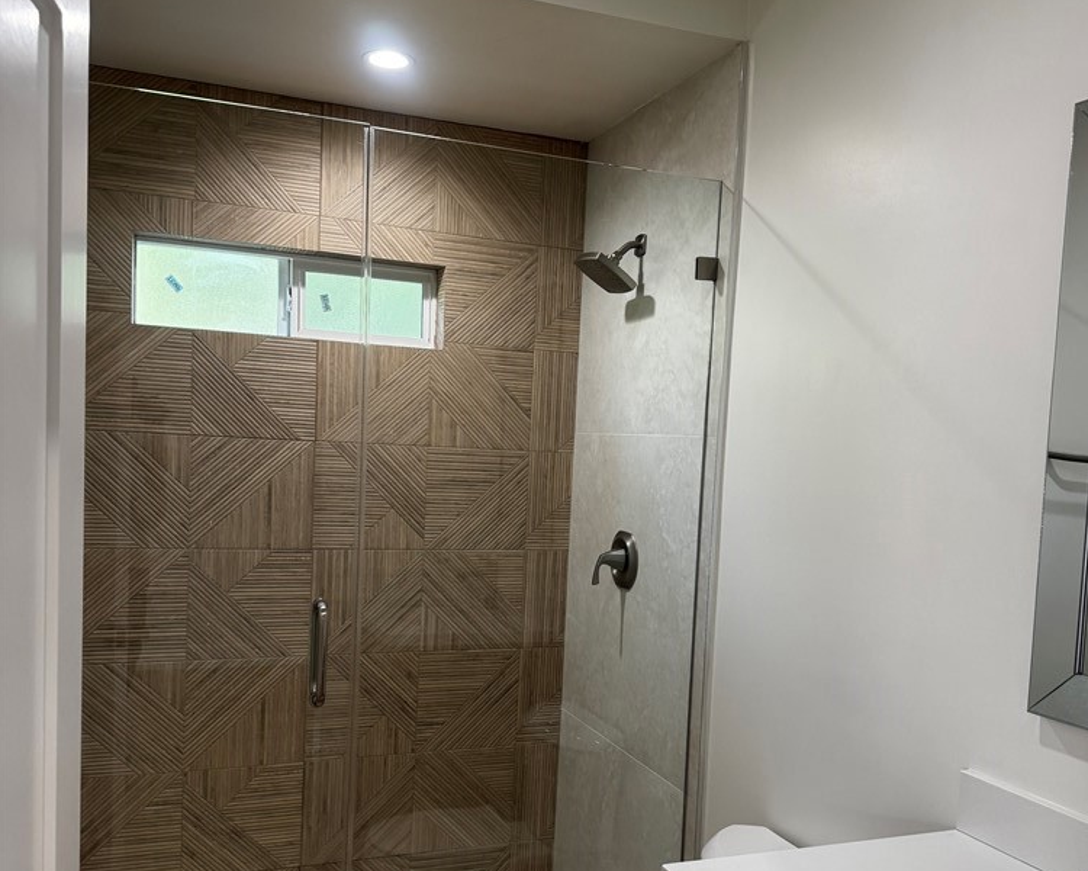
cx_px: 554
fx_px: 1030
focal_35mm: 32
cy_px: 520
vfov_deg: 45.6
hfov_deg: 55.7
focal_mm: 6.76
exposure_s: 1/120
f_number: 1.78
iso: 160
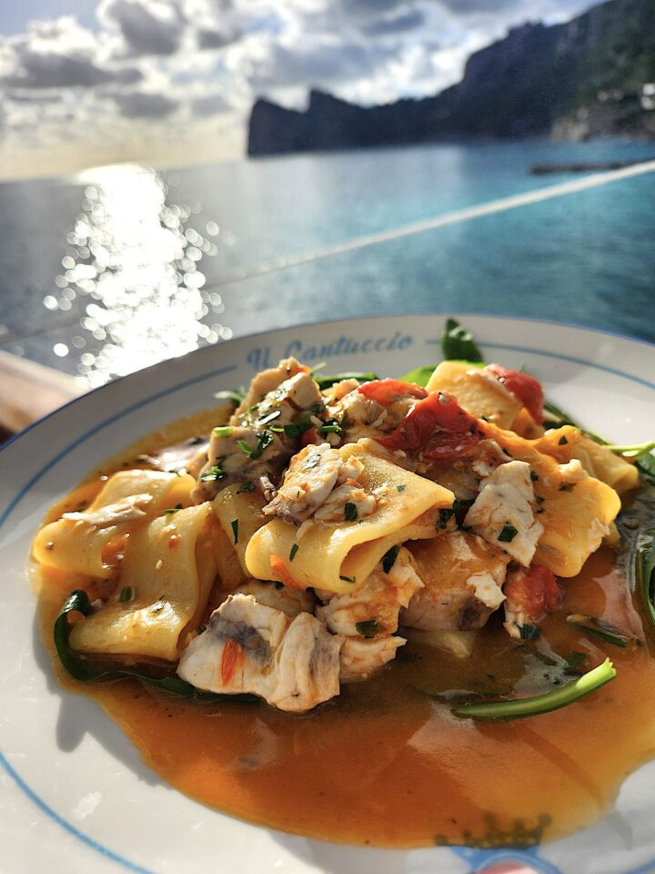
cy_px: 437
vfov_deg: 73.9
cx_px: 328
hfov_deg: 58.9
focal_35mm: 23
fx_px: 580
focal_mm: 5.54
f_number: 1.8
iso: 25
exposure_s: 1/4730
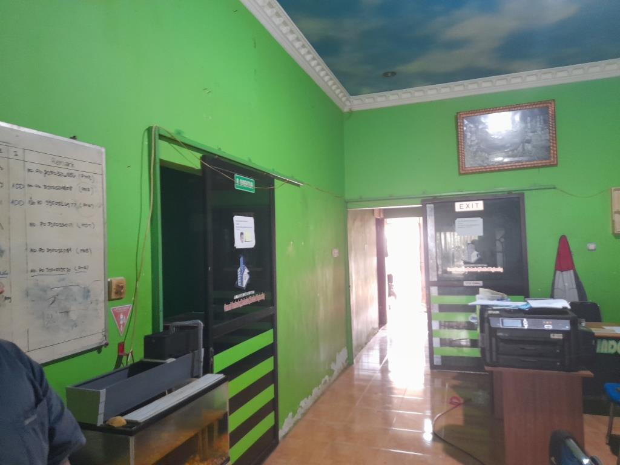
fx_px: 448
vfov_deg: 54.9
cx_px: 310
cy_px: 232
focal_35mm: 25
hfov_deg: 69.4
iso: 400
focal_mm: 4.6
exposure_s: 1/25
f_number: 2
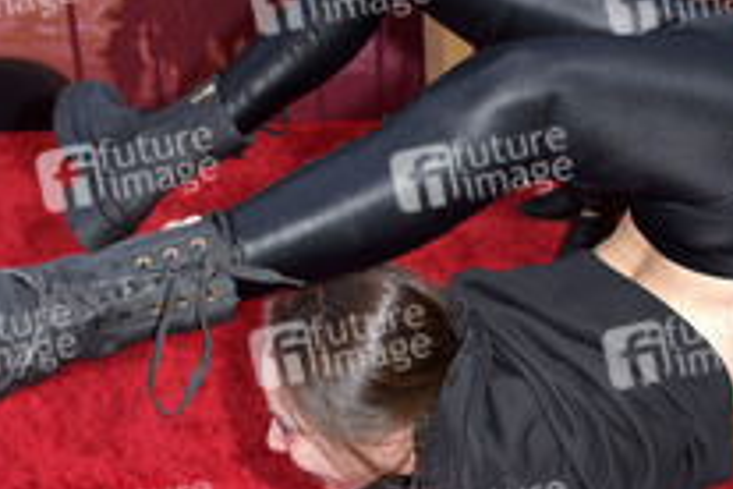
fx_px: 1242
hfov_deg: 32.9
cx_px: 386
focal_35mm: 61
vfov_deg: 21.8
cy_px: 436
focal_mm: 28
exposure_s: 1/250
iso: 500
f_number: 5.6
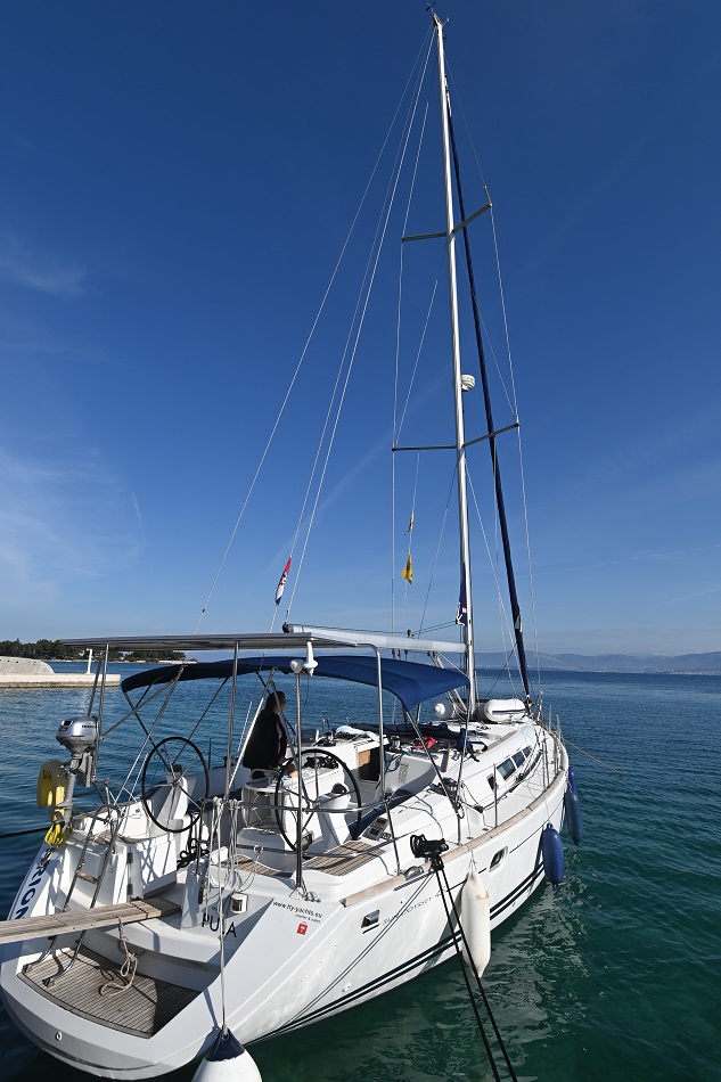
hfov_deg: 67.4
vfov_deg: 90.0
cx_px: 360
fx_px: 541
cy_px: 541
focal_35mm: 18
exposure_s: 1/500
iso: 100
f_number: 9
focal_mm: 12
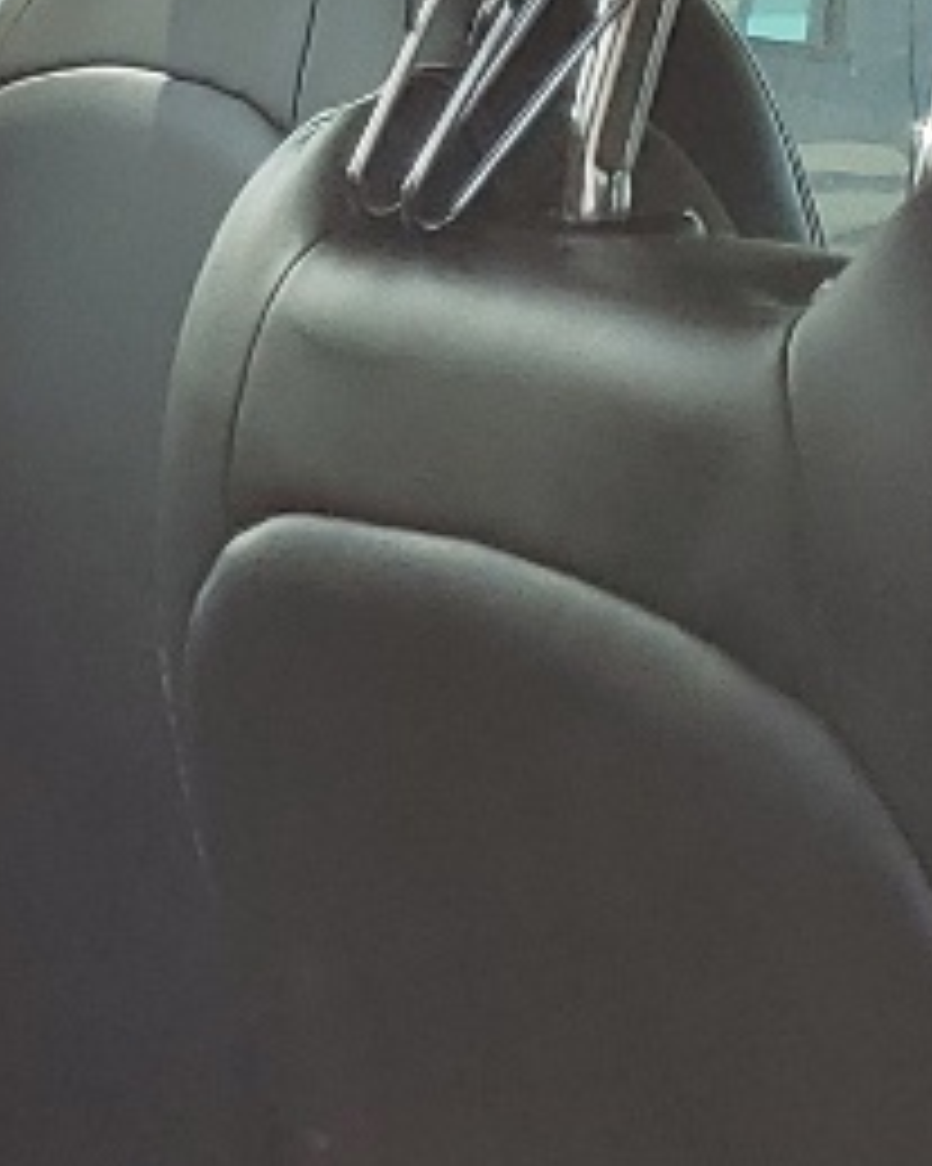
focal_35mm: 157
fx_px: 5416
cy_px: 1288
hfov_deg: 8.8
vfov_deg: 12.1
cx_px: -1387
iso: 50
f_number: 1.5
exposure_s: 1/1111
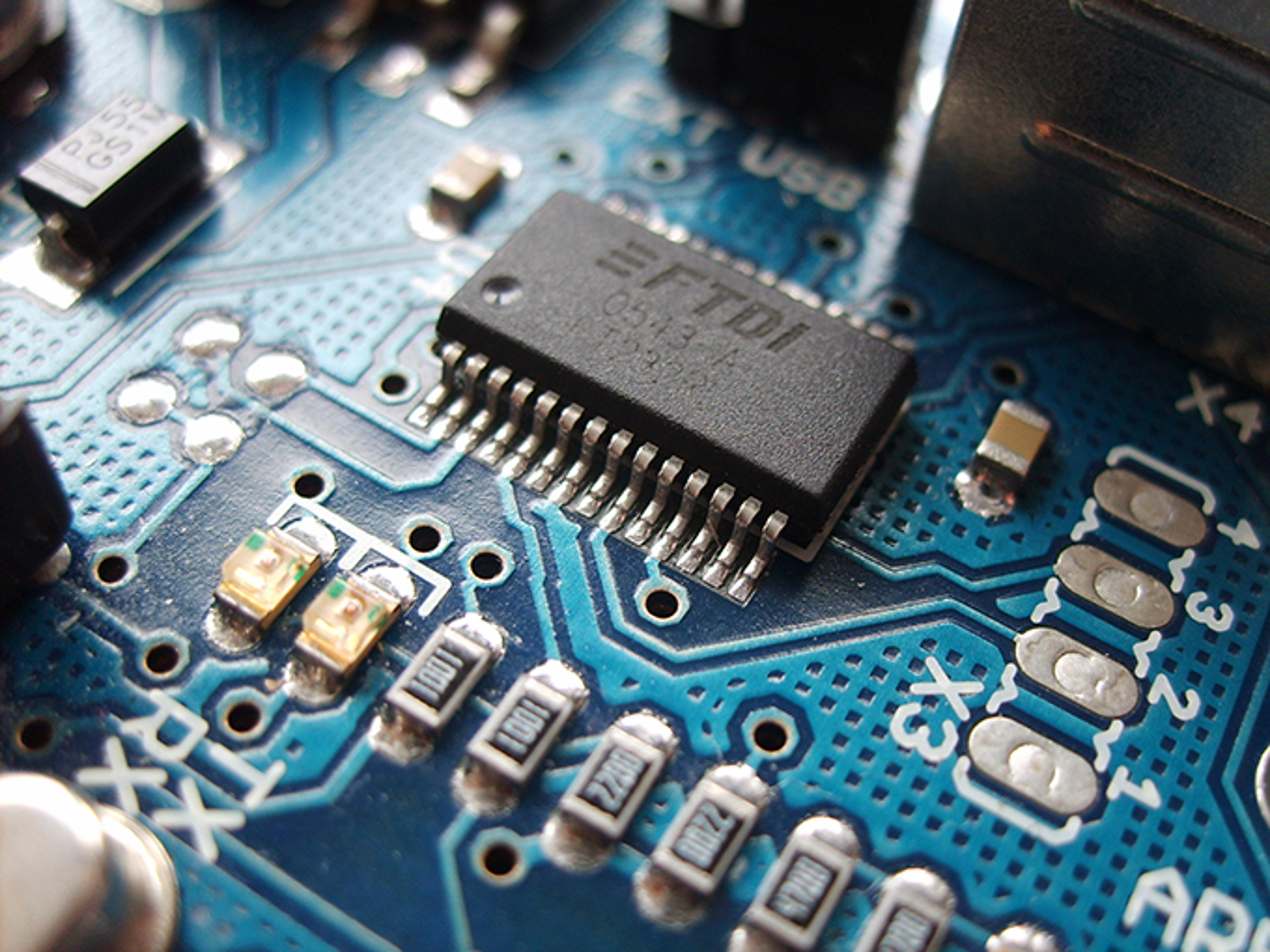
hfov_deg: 52.6
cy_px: 476
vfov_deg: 40.7
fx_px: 1284
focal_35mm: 35
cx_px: 635
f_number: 2.8
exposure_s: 1/30
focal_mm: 5.8
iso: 50
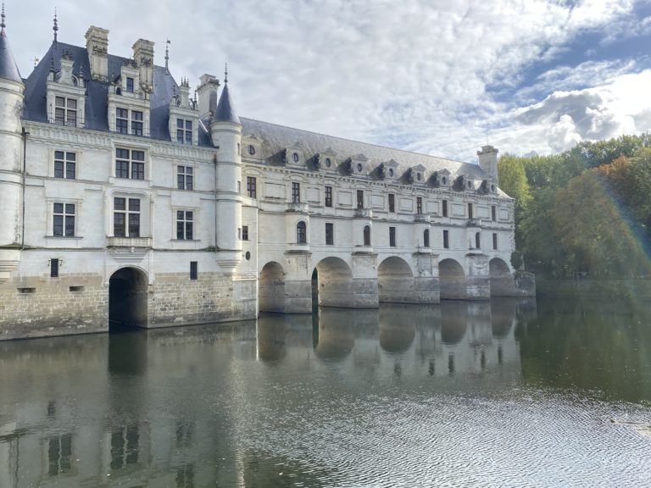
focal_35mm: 26
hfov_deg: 67.3
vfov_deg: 53.1
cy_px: 244
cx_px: 326
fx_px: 489
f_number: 1.8
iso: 32
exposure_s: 1/1678
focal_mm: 4.25
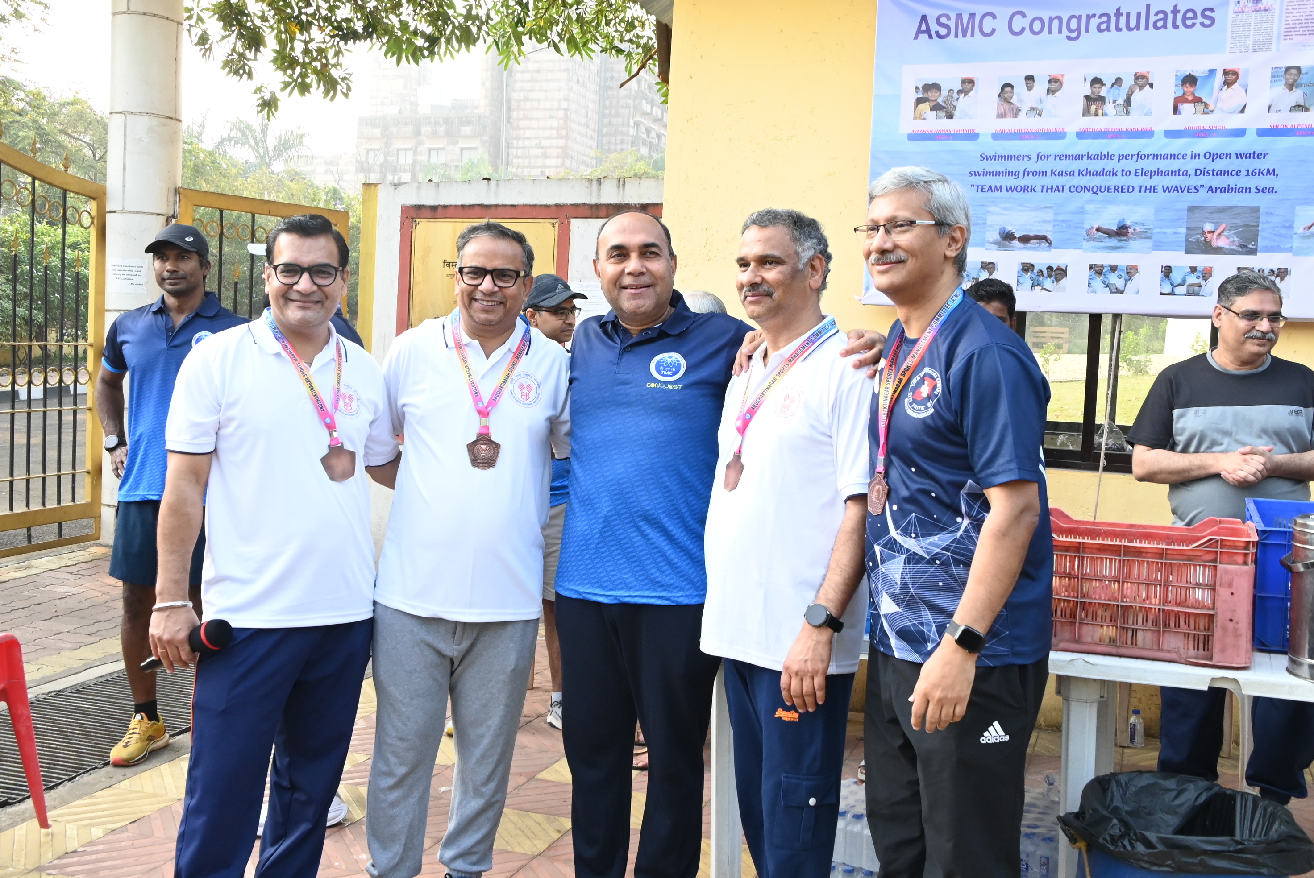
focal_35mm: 36
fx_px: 1315
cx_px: 657
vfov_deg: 36.9
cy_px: 439
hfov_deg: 53.1
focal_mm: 24
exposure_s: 1/320
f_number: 9
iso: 2000
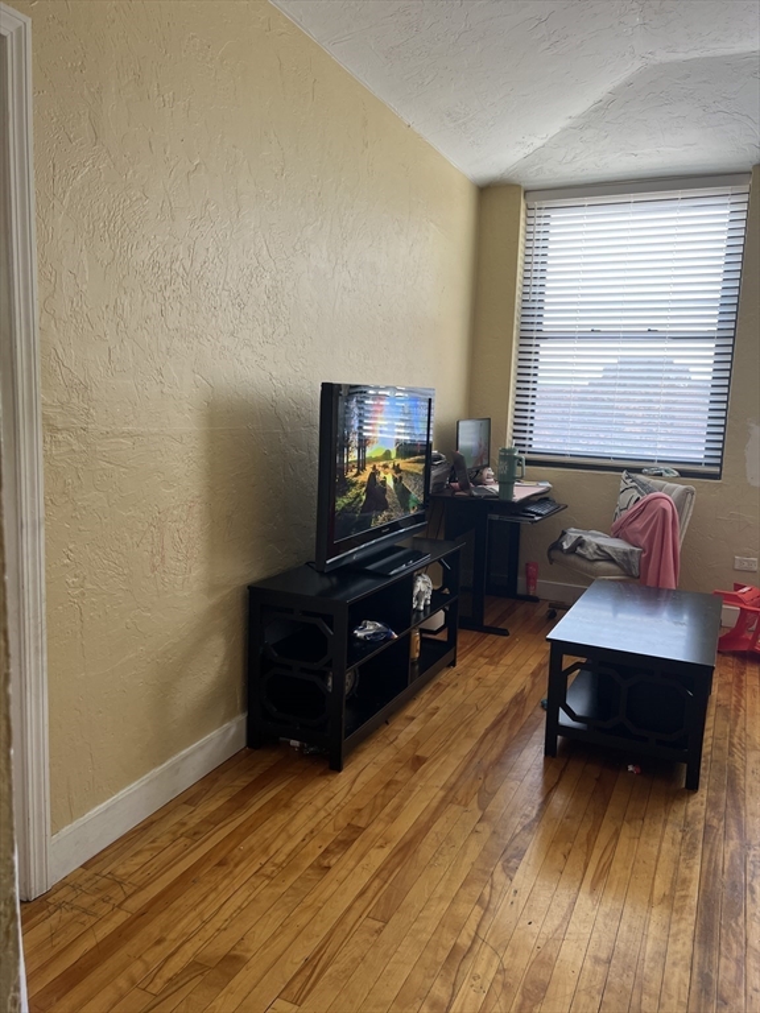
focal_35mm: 26
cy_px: 506
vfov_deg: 67.3
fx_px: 761
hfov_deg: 53.1
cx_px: 380
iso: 50
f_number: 1.5
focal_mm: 5.7
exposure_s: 1/120
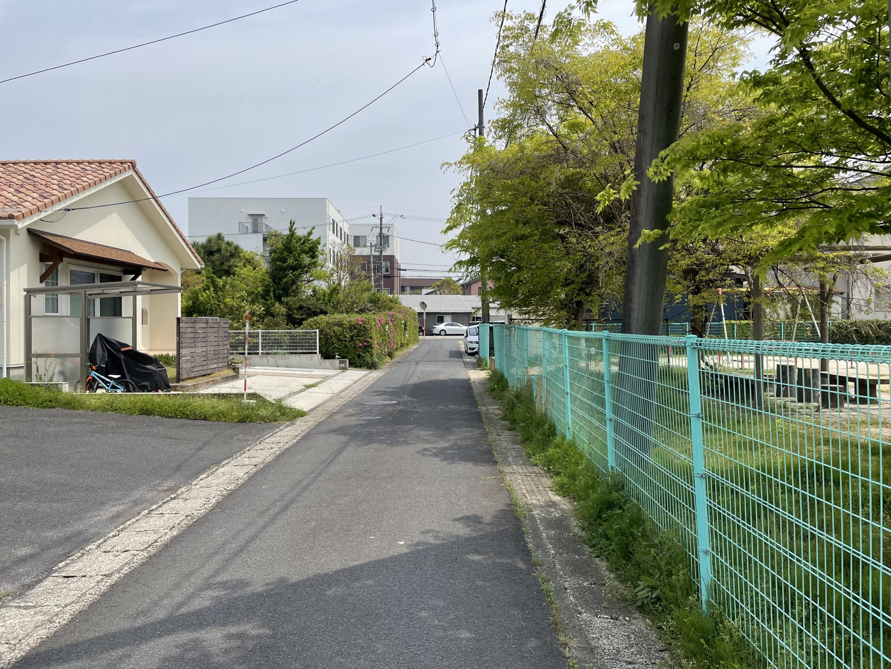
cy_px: 334
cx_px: 446
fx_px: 669
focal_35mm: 26
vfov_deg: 53.1
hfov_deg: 67.3
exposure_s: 1/4000
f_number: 1.6
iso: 32
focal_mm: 4.2
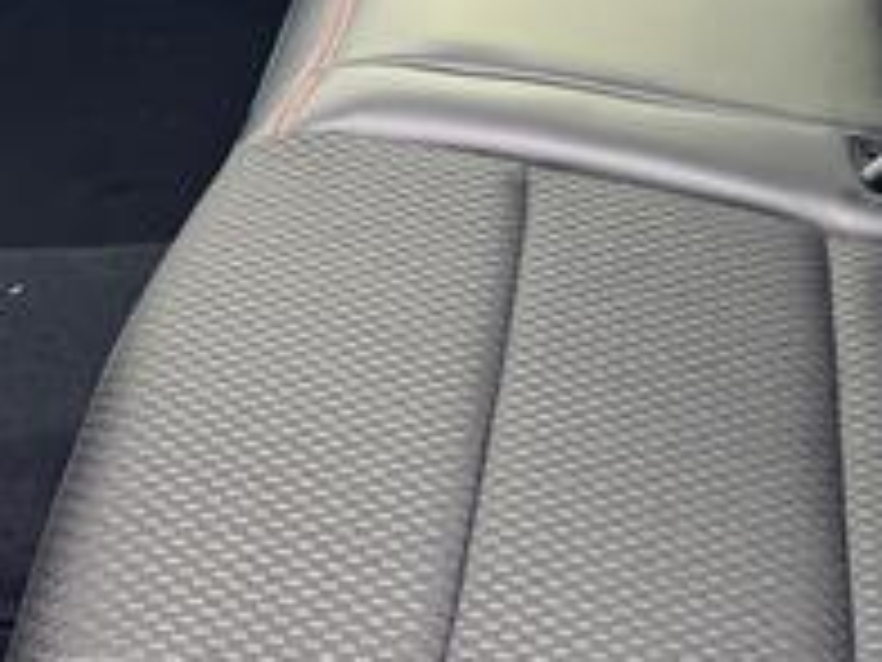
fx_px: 2166
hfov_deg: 23.0
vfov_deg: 16.5
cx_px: 536
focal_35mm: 85
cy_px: -189
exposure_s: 1/65
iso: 125
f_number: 1.6
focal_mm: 5.1
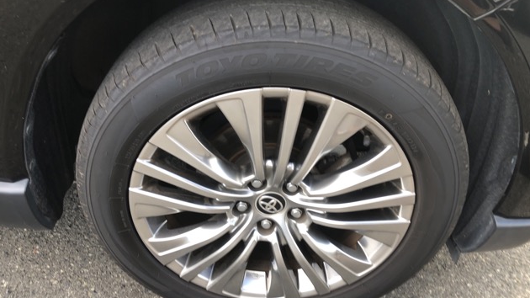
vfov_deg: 37.6
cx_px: 262
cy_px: 184
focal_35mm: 31
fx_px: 436
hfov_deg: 62.6
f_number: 1.8
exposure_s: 1/60
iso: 32
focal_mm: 3.99
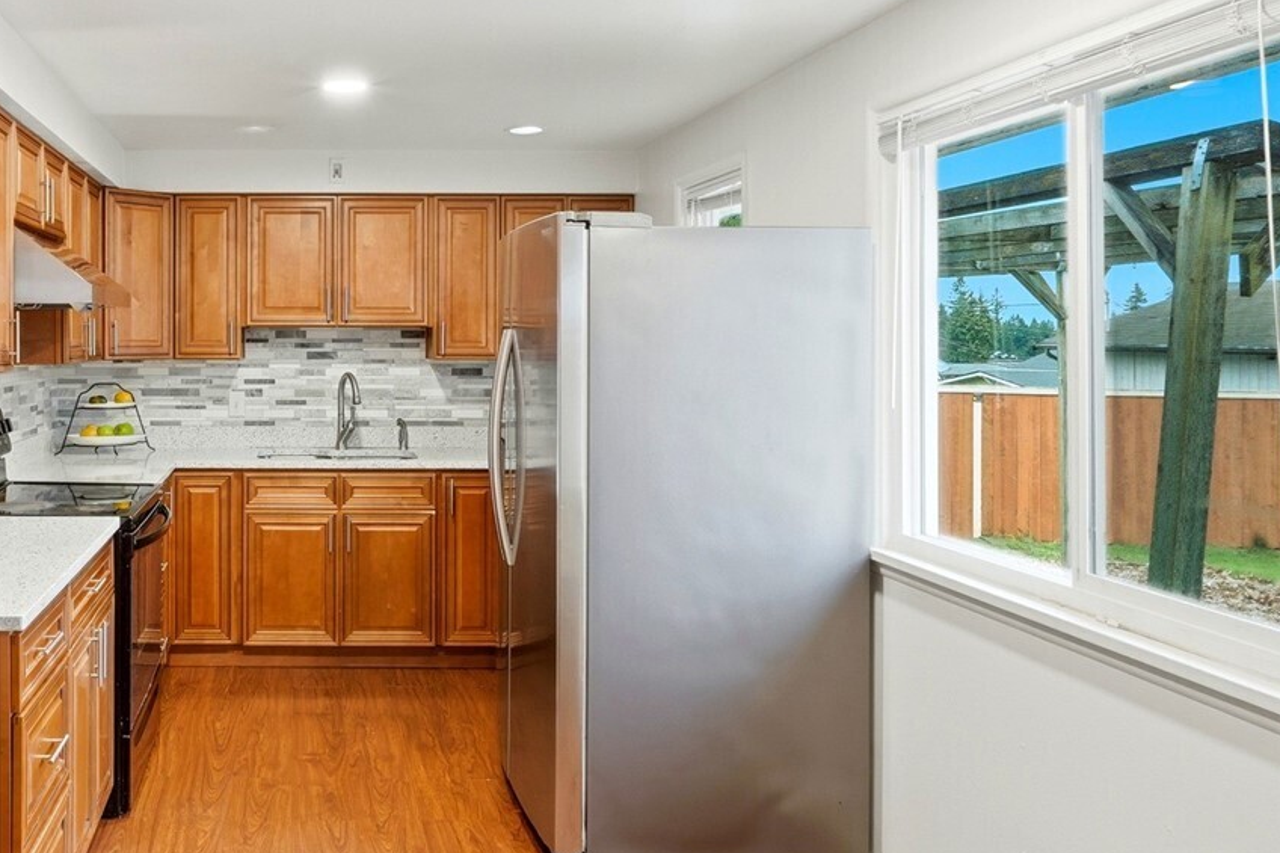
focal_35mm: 33
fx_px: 1173
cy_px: 338
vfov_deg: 39.8
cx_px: 281
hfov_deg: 53.9
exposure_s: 1/60
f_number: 9
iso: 400
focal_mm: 16.5
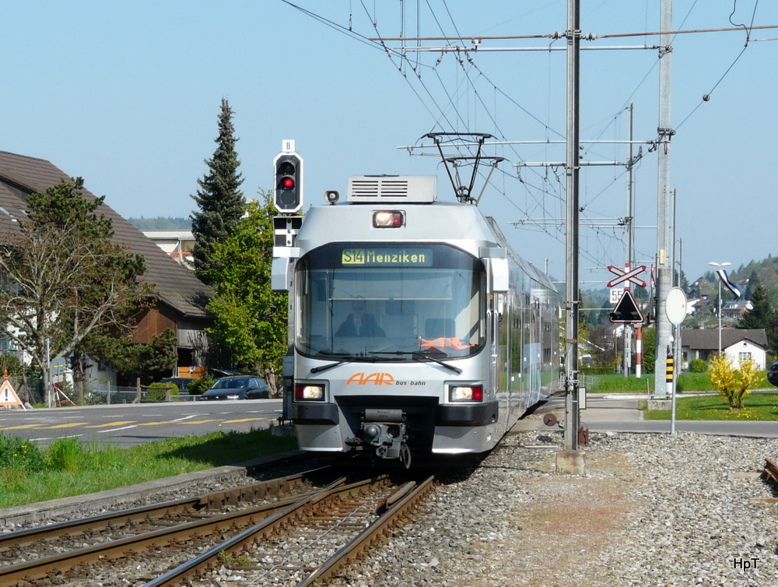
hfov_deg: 27.3
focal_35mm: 71
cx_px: 389
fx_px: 1599
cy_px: 294
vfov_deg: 20.8
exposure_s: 1/400
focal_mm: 11.7
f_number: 5.6
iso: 100
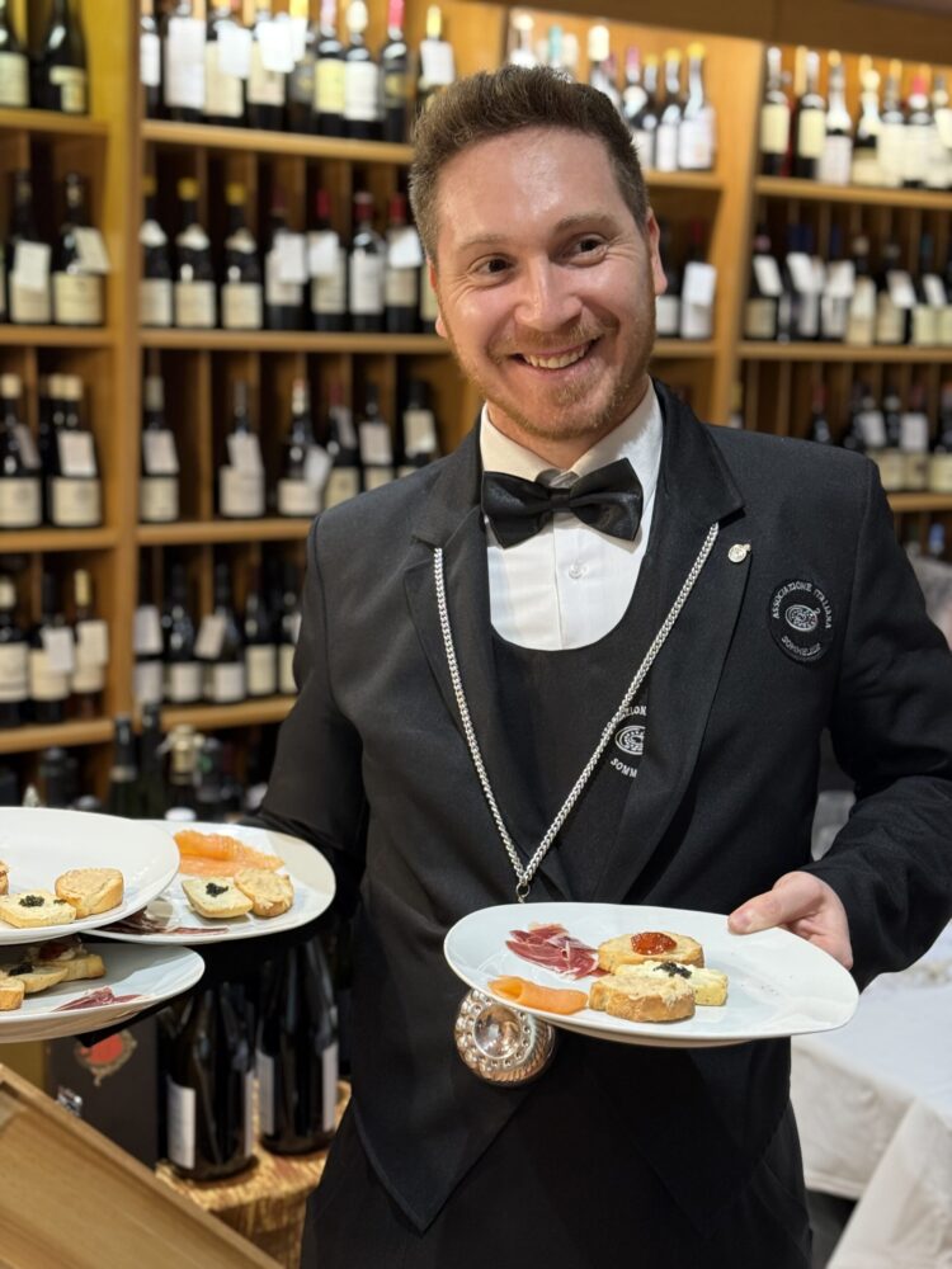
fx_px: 1760
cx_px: 476
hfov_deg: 30.3
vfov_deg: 39.7
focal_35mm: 48
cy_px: 634
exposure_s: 1/50
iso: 160
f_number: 1.78
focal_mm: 6.76
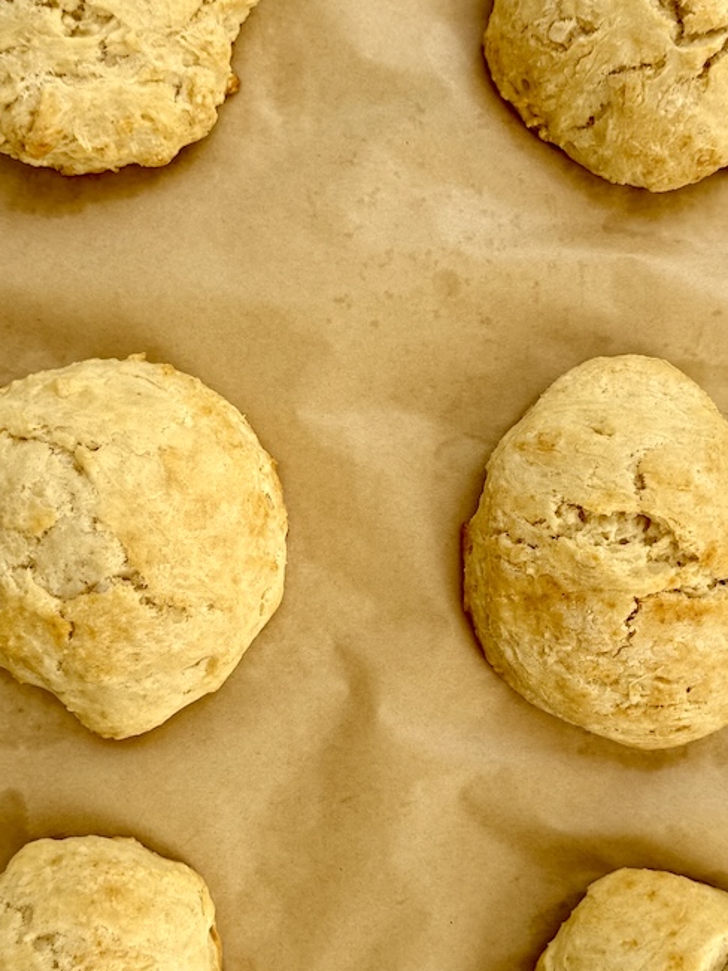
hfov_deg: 24.8
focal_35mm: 59
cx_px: 371
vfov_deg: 32.7
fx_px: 1655
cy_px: 516
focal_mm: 6.76
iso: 80
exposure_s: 1/236
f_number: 1.78
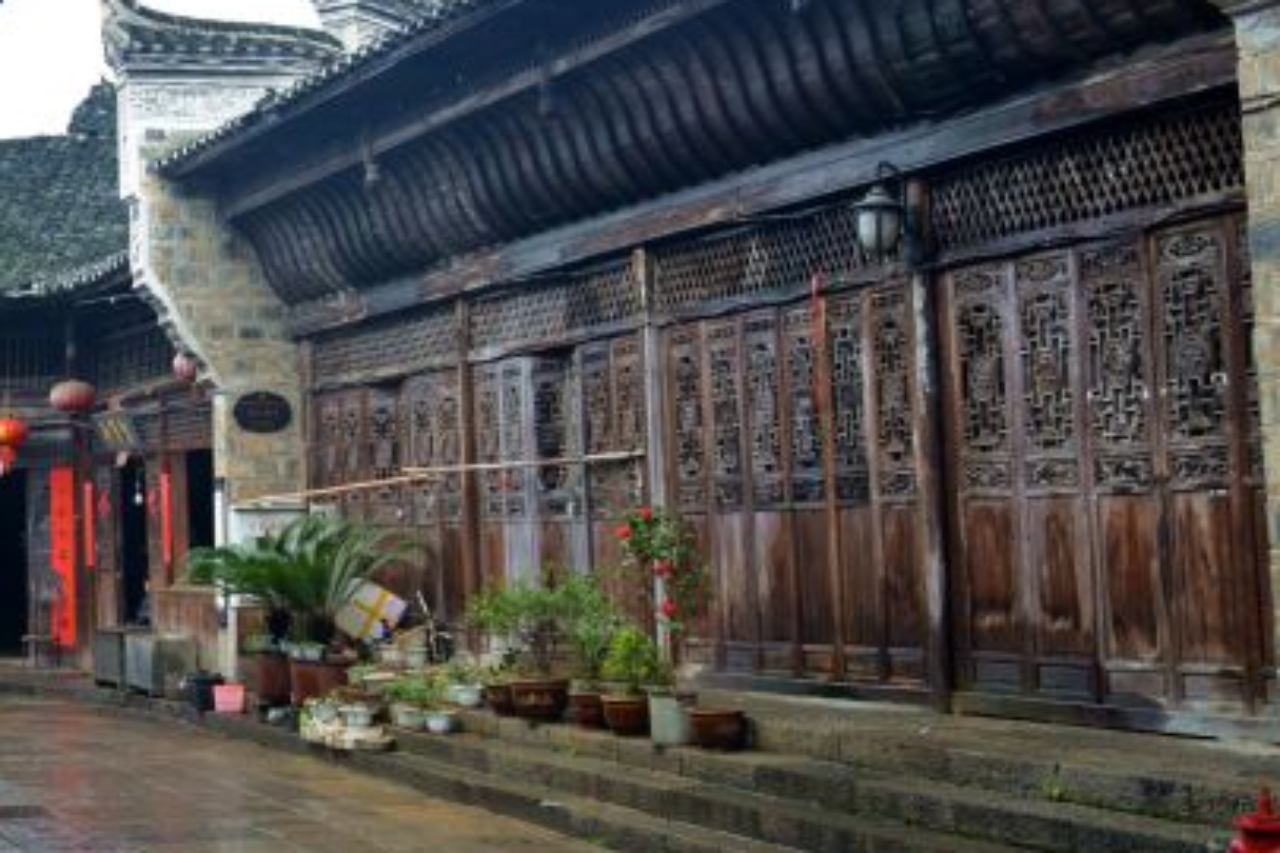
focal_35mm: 57
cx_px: 190
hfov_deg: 33.6
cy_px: 318
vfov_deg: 23.7
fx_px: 2027
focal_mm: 22
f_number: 4.5
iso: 400
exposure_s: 1/80
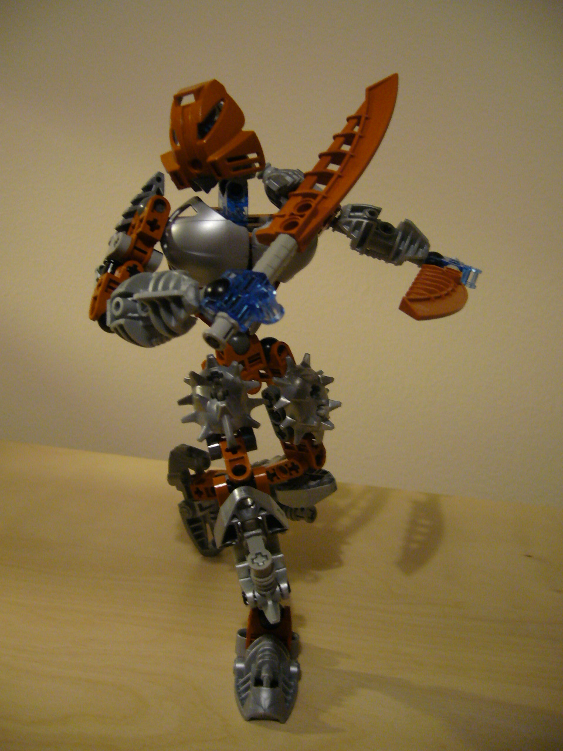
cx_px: 282
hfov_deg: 40.7
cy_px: 376
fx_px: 759
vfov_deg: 52.6
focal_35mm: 35
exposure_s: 1/8
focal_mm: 5.8
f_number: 2.8
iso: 200
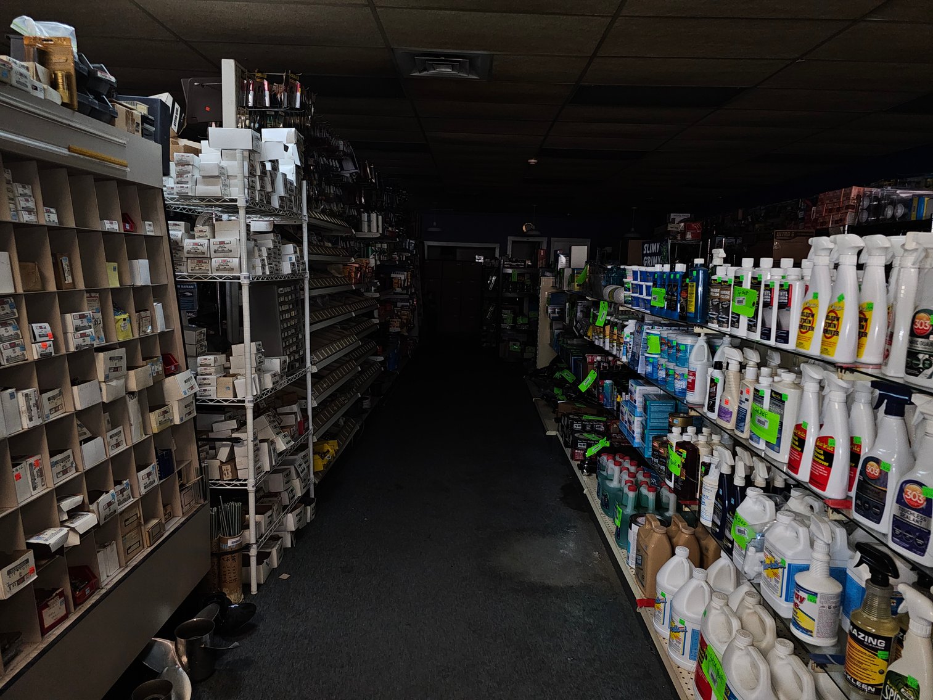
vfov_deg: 58.9
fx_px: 620
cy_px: 350
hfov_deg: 73.9
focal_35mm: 23
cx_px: 466
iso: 125
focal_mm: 6.3
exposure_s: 1/10.9
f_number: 1.7
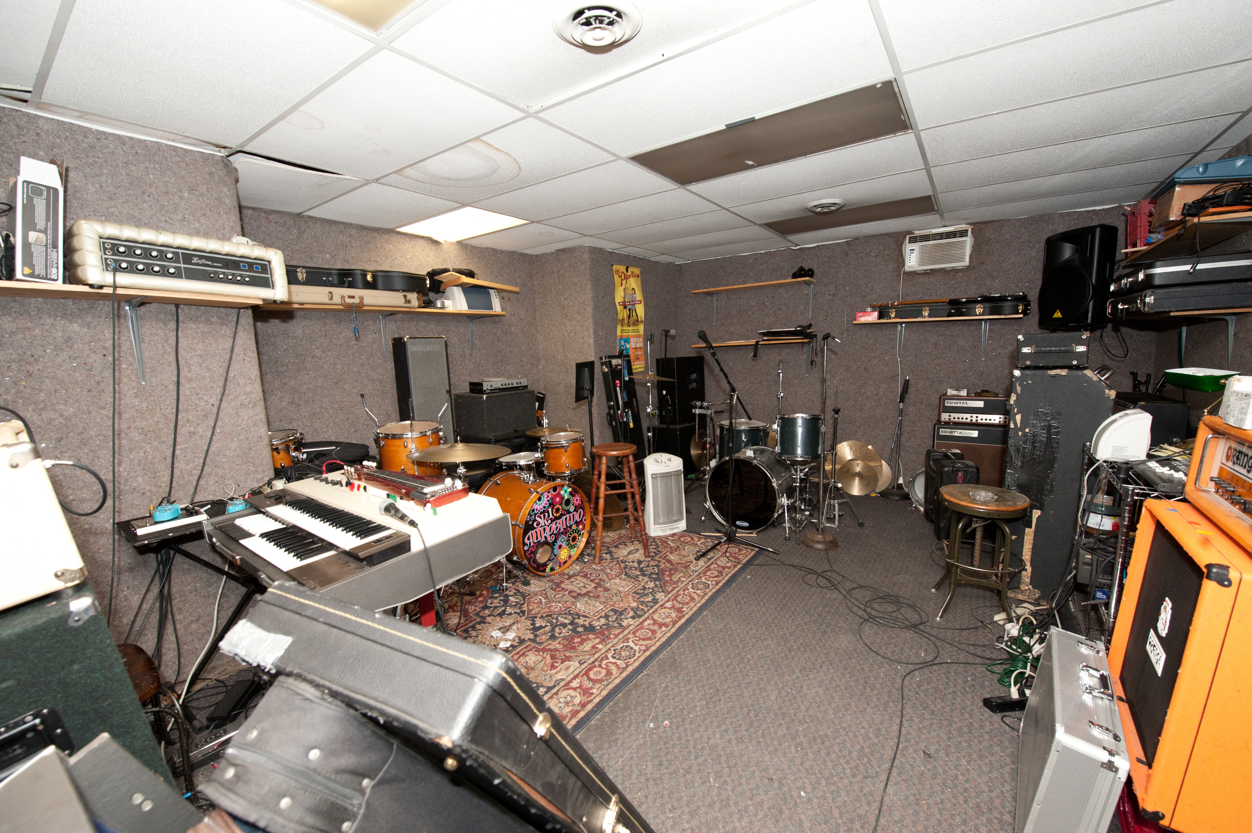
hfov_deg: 104.3
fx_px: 487
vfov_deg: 81.1
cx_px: 626
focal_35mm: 14
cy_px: 416
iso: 1000
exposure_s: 1/60
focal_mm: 14
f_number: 7.1
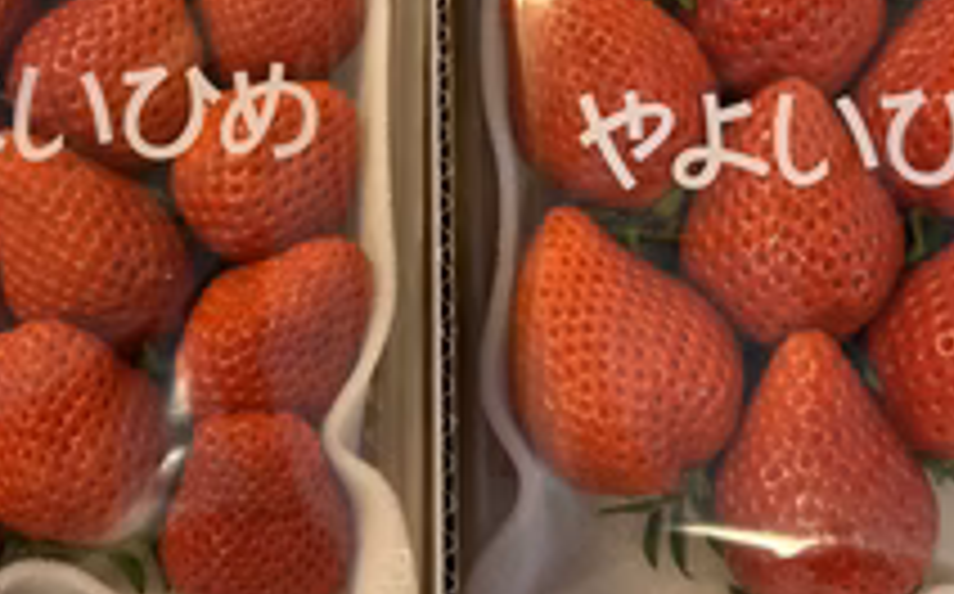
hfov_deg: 41.8
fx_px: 1247
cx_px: 428
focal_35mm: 48
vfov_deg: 26.1
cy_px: 81
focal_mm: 6.86
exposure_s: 1/50
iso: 125
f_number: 1.78
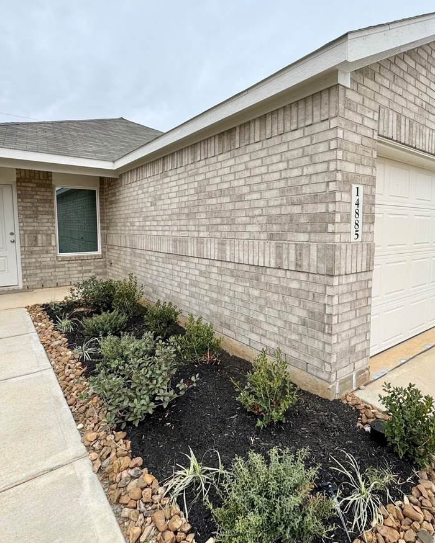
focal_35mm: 20
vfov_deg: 80.3
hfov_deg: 67.8
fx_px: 322
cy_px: 254
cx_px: 245
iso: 40
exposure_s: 1/932
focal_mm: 2.22
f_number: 2.2
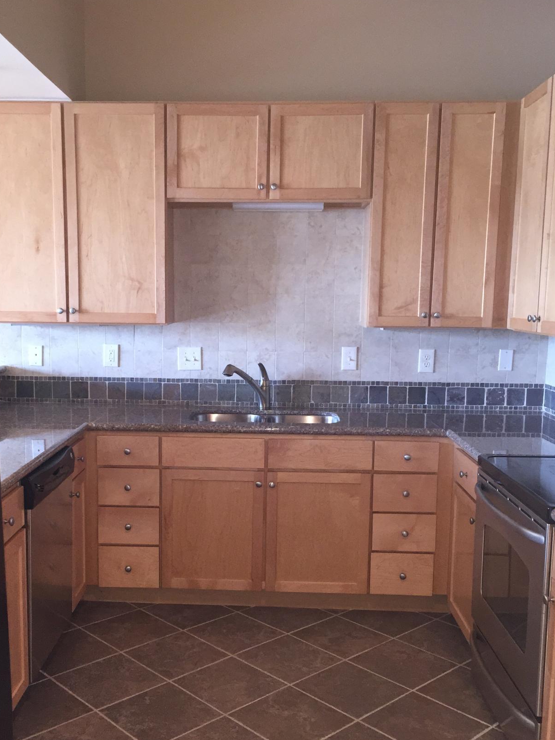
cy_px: 412
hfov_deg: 39.6
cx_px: 235
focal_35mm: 36
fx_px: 770
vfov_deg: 51.2
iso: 160
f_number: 2.2
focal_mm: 4.15
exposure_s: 1/30
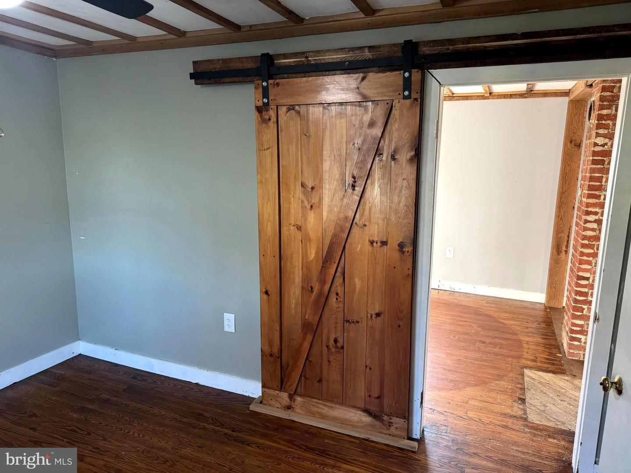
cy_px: 236
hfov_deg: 71.6
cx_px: 316
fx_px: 437
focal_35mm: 24
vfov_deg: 56.8
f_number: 1.78
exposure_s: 1/60
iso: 250
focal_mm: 6.76
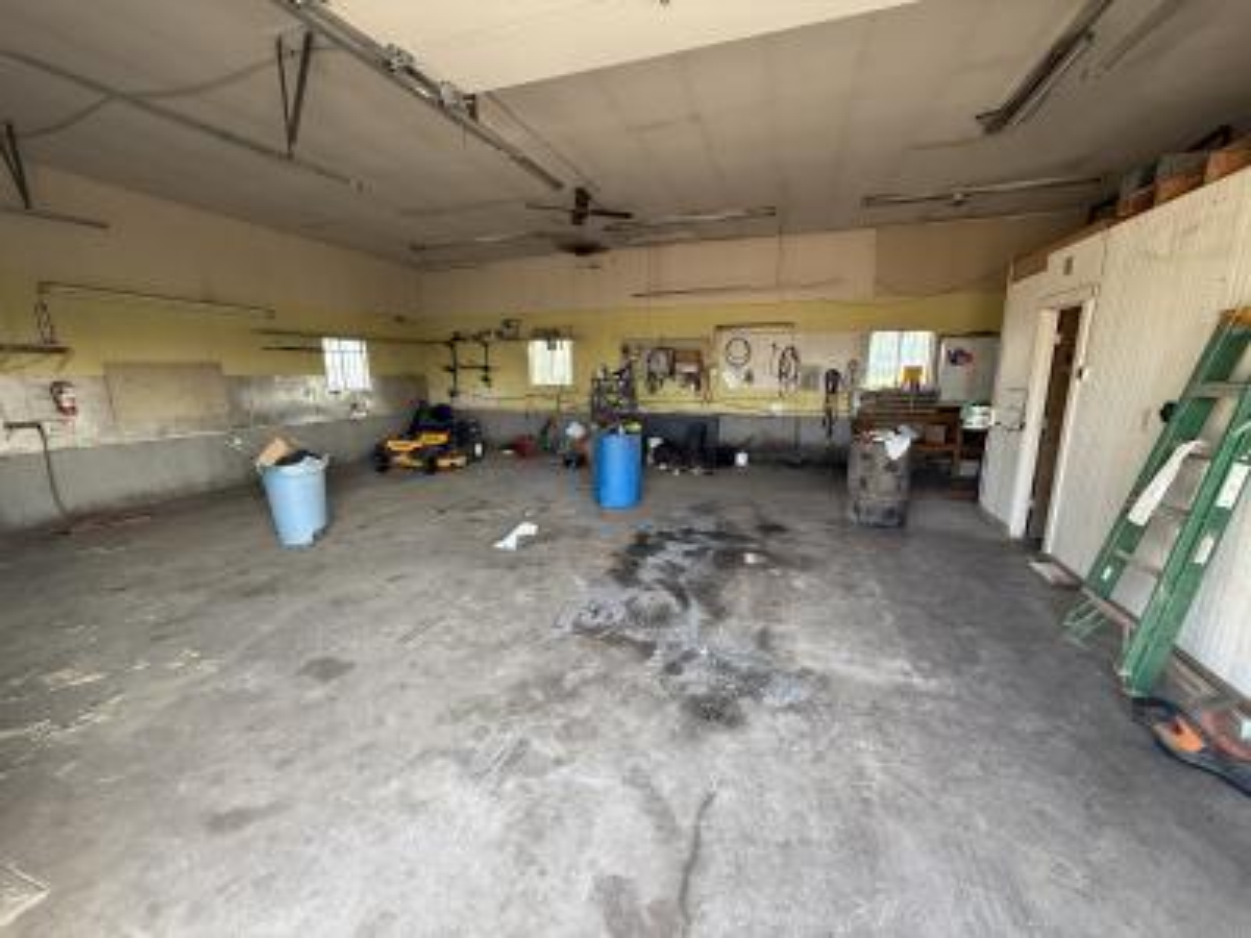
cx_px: 626
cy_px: 469
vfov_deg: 85.7
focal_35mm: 14
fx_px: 506
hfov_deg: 102.1
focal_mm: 2.22
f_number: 2.2
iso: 320
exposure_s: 1/99
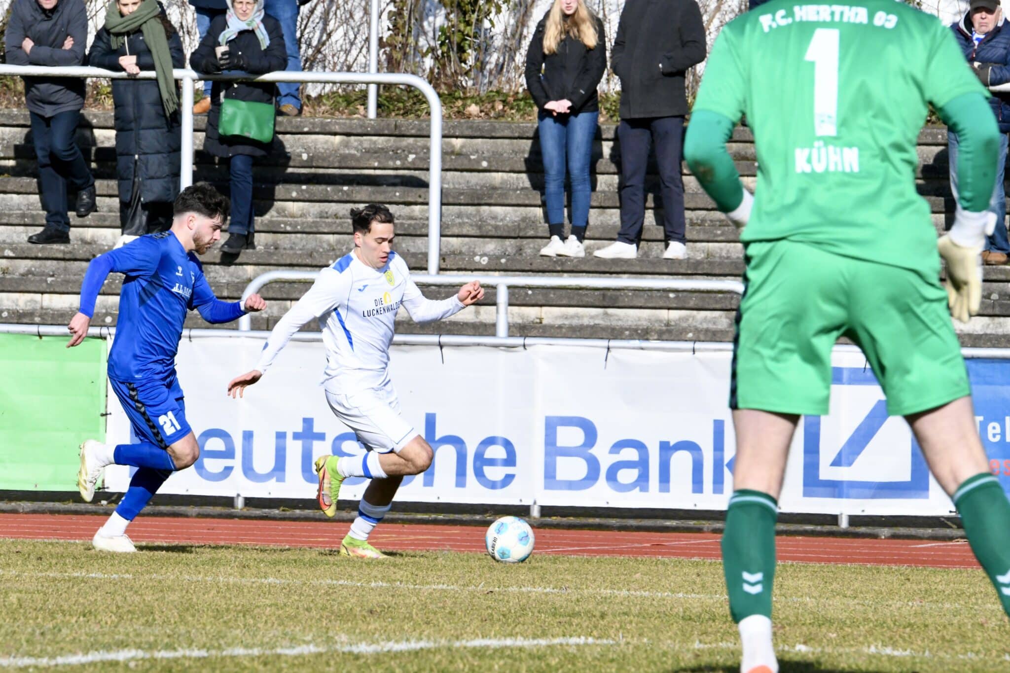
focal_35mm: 360
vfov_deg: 3.8
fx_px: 10098
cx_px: 505
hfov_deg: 5.7
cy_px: 336
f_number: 18
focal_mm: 360
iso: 3200
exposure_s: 1/1600
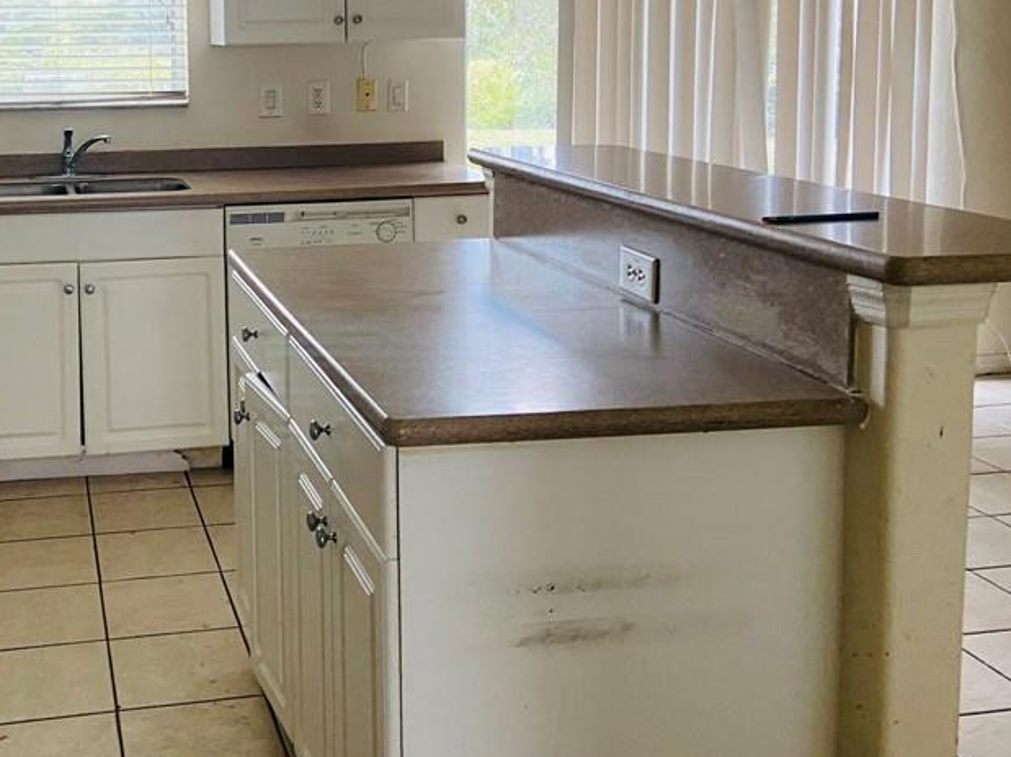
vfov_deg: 32.9
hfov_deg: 41.8
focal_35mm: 43
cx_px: 193
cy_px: 178
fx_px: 1256
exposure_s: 1/80
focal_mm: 4.25
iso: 125
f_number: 1.8
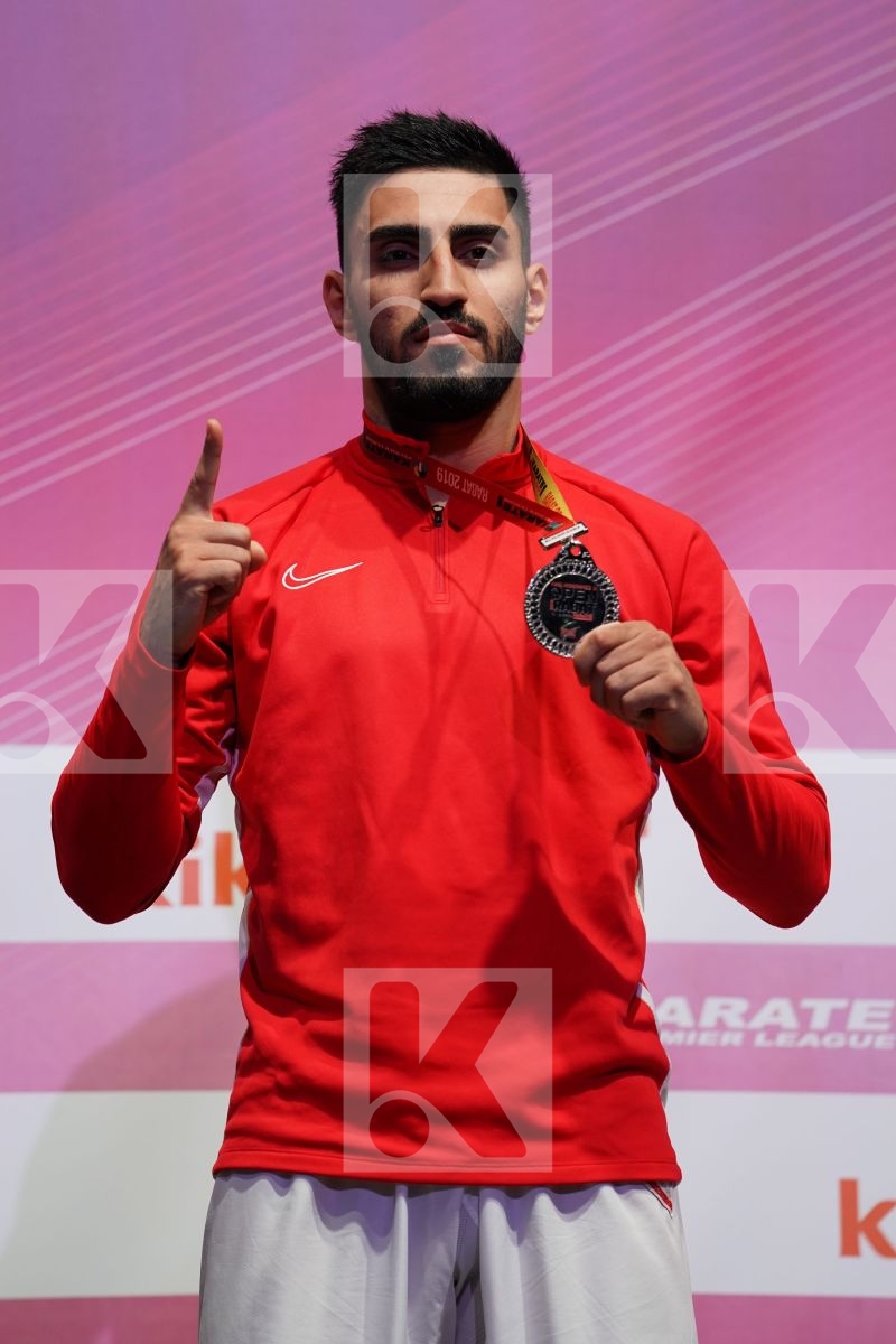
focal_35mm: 200
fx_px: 7466
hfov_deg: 6.9
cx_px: 448
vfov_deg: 10.3
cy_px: 672
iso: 1000
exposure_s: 1/250
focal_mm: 200
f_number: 3.5
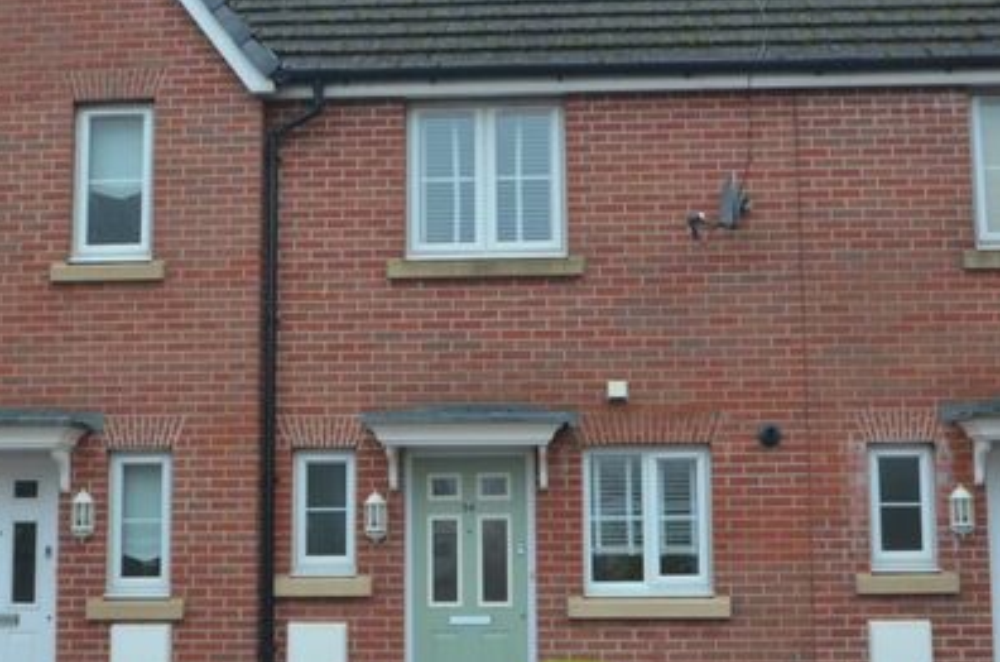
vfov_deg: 25.4
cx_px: 462
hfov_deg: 37.6
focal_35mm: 53
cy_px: 310
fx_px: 1469
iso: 400
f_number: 4.5
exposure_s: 1/80
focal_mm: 20
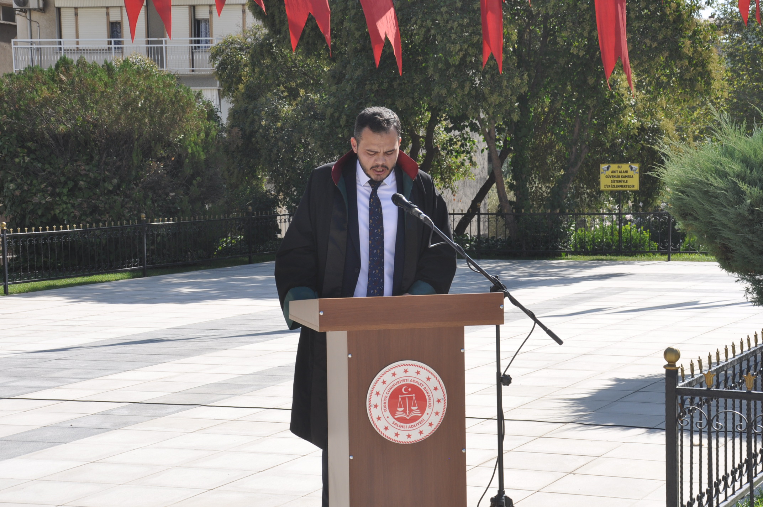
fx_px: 1651
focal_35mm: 78
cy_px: 254
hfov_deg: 26.0
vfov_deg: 17.4
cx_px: 382
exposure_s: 1/200
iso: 200
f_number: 10
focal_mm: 52
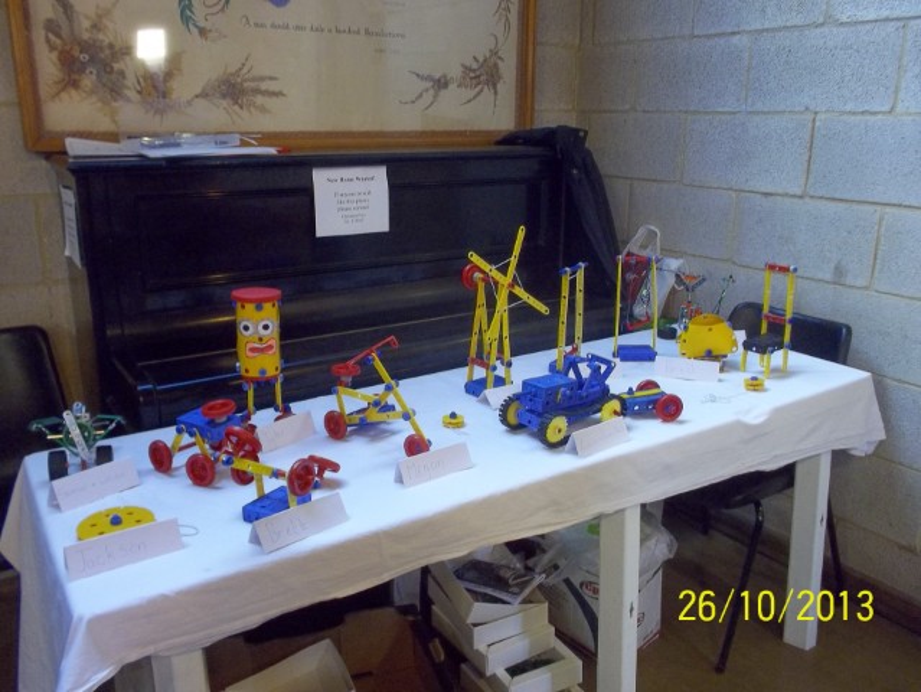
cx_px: 460
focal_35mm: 29
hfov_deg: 61.6
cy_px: 346
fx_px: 772
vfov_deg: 48.3
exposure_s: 1/20
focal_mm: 4.1
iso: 160
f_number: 3.3
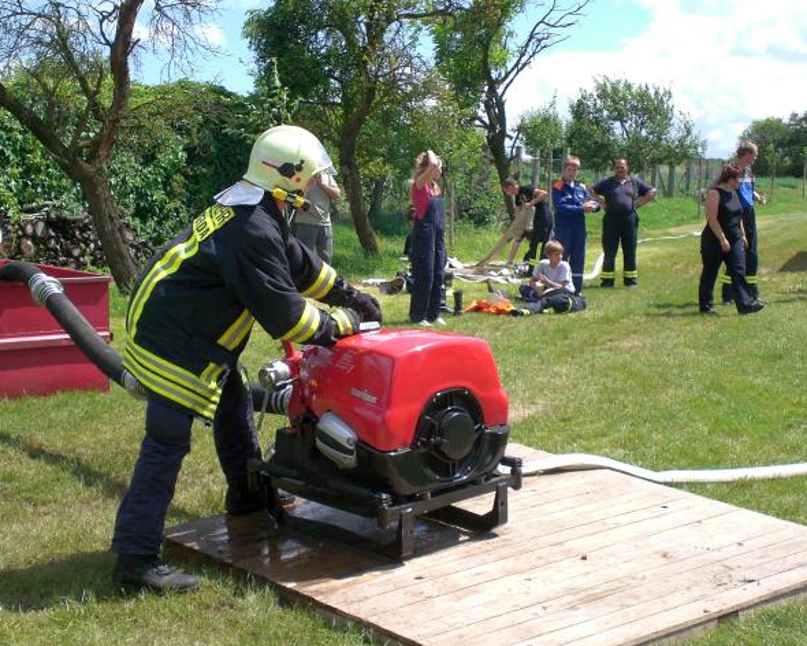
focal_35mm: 54
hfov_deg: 34.7
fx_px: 1290
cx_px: 409
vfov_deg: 28.1
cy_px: 322
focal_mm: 8.44
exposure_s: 1/250
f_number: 5.1
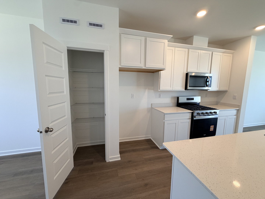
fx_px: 107
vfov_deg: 85.7
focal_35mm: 14
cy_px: 100
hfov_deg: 102.1
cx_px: 132
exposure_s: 1/120
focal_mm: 2.22
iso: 160
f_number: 2.2
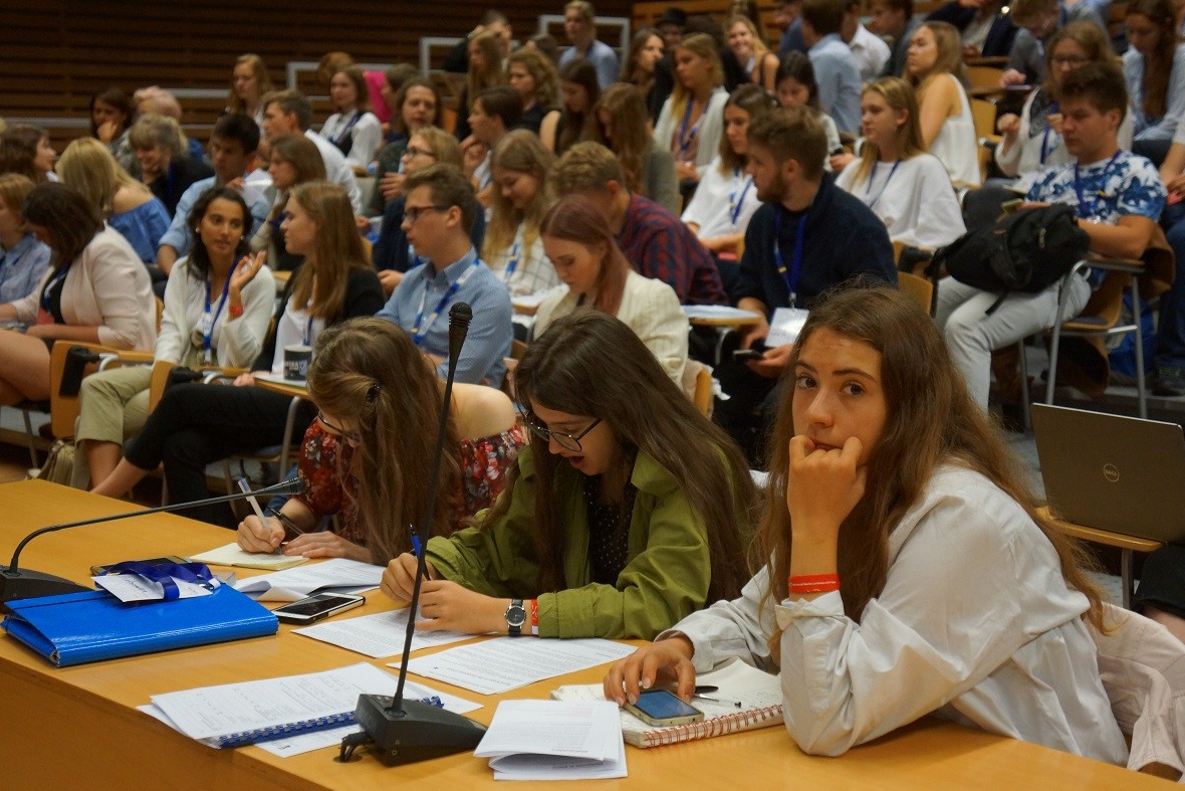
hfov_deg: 32.9
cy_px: 401
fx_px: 2008
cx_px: 584
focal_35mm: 61
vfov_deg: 22.3
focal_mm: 40
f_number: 4.5
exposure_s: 1/100
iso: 1600
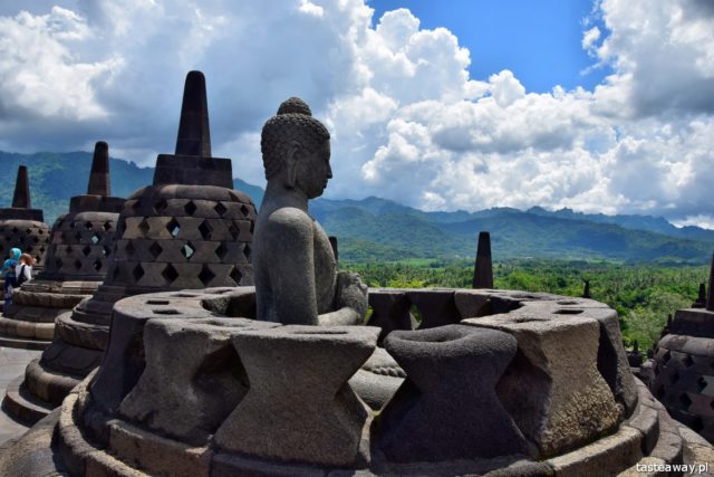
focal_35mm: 27
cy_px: 238
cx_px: 357
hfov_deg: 67.4
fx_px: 536
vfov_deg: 48.0
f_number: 11
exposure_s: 1/500
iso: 280
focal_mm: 18
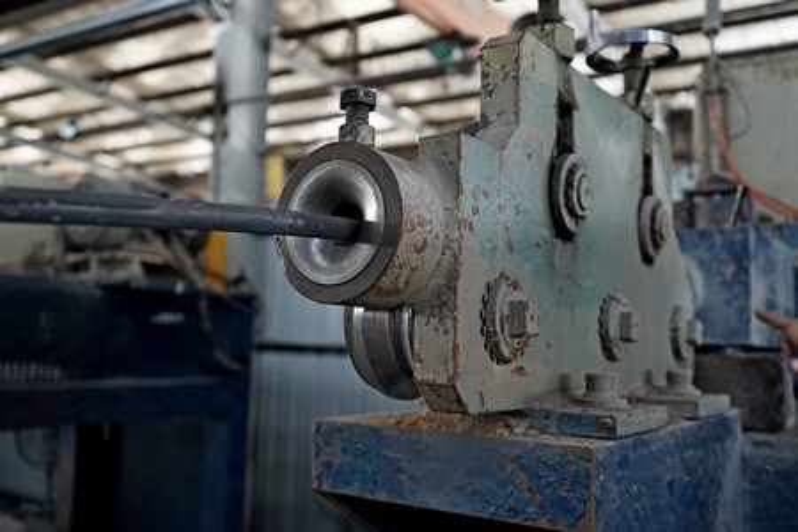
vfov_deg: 45.0
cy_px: 266
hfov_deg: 63.7
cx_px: 399
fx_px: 643
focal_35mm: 29
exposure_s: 1/160
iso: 4000
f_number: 3.5
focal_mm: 29
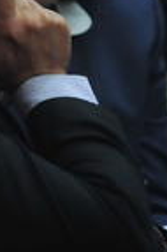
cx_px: -21
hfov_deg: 2.4
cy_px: 0
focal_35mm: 576
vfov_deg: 3.6
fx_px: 4017
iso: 1000
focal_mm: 110
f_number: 4.2
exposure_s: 1/80
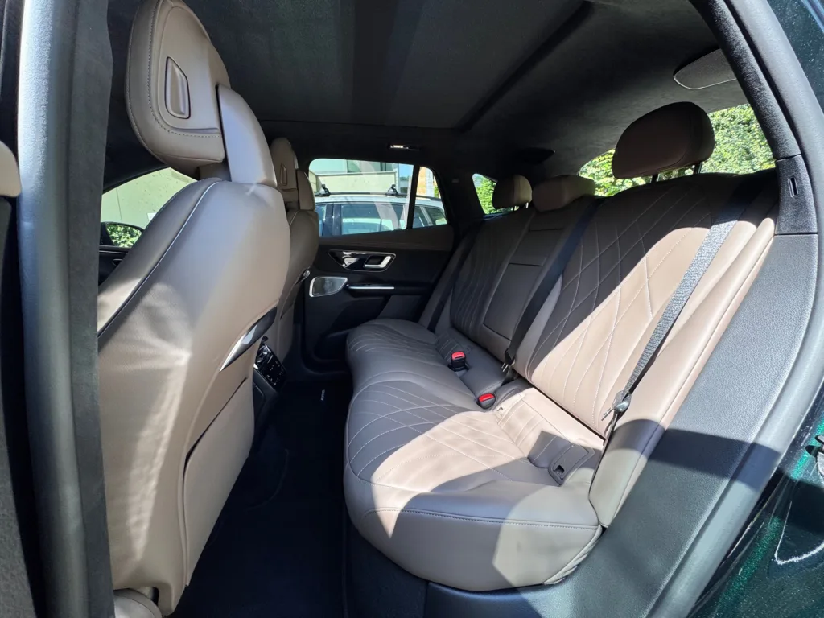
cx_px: 412
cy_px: 309
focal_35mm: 14
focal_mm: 2.22
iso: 40
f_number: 2.2
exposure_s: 1/205
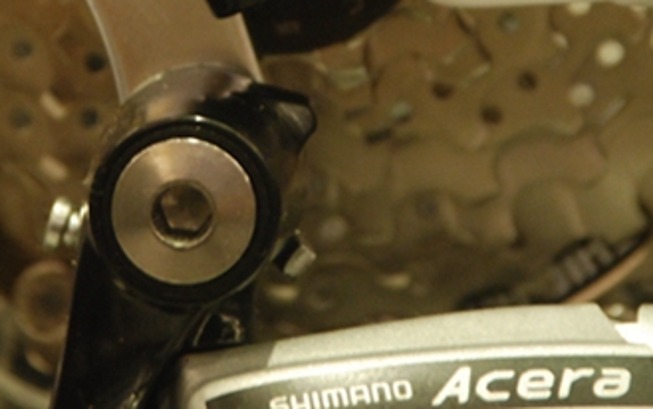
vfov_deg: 2.8
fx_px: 8389
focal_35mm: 471
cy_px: -86
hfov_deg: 4.5
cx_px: 264
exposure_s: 1/15
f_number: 5.6
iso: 800
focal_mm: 135
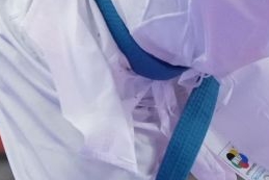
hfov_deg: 1.5
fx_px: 10392
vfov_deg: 1.0
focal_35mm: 1390
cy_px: -228
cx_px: -211
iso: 3200
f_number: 2.8
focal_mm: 200
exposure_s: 1/1000
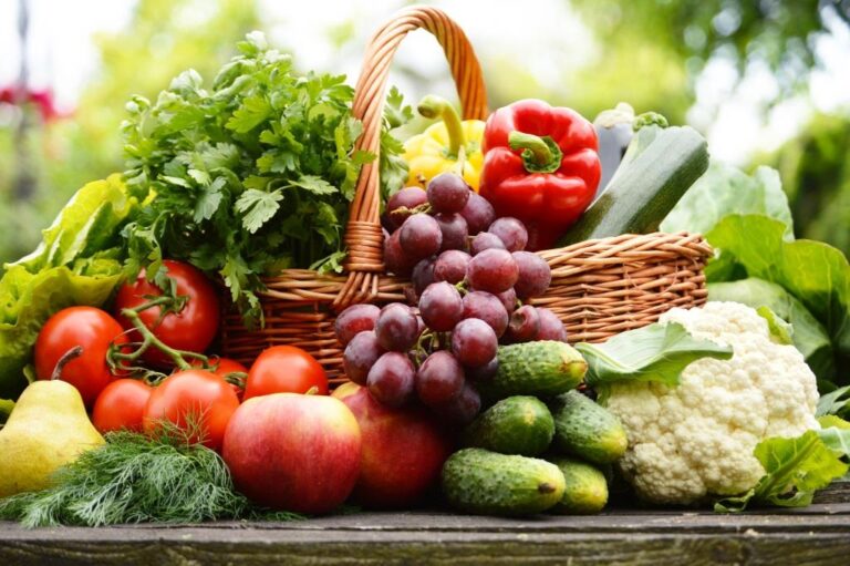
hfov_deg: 18.2
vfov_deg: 12.2
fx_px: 2654
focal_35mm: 112
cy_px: 283
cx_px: 425
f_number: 4.2
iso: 100
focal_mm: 75
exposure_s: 1/320
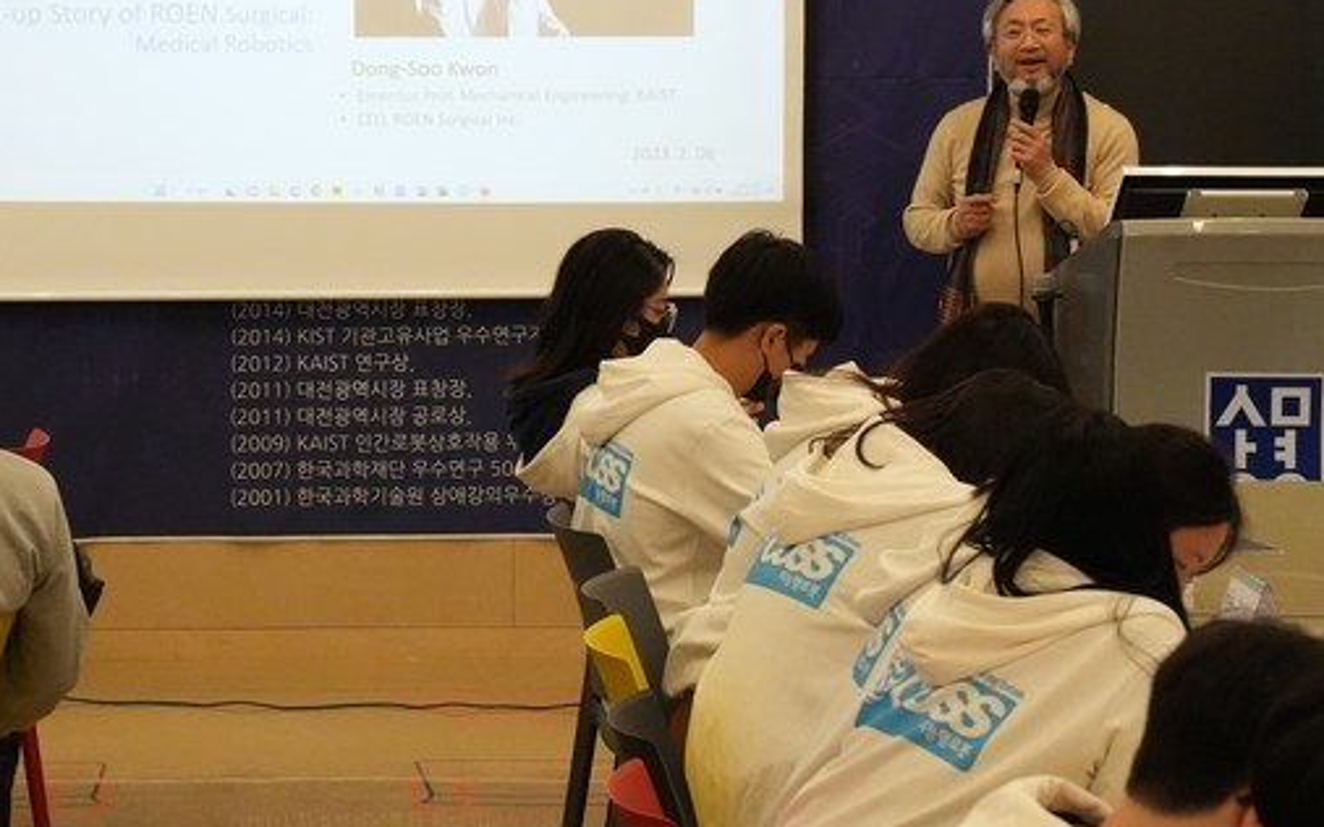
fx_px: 5231
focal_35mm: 145
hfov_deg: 14.4
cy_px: 178
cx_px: 327
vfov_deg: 9.0
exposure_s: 1/500
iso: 12800
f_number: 9
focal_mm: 75
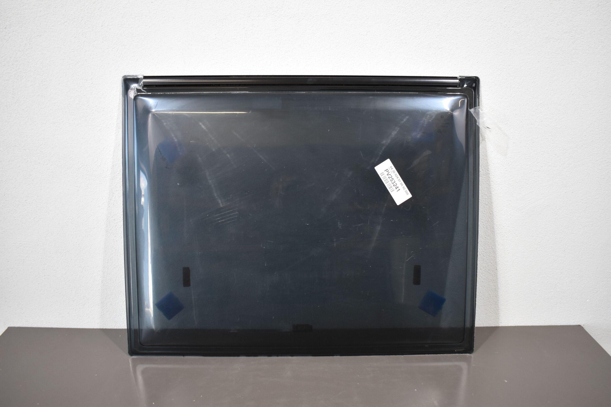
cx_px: 306
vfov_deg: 40.0
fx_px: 560
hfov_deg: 57.2
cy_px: 204
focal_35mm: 33
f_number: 3.8
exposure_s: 1/160
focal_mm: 22
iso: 800
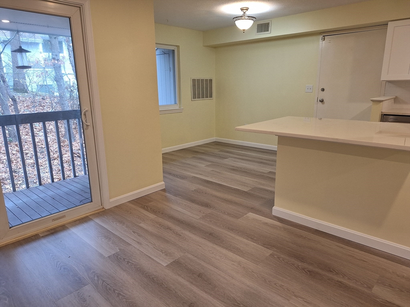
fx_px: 272
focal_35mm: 23
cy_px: 154
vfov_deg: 58.9
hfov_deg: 73.9
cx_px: 205
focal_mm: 5.54
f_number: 1.8
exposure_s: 1/40
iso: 100
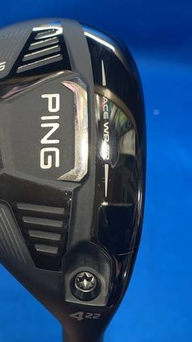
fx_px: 344
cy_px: 171
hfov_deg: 30.6
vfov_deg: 52.8
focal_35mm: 38
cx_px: 44
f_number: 1.8
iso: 125
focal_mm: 4.25
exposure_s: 1/60
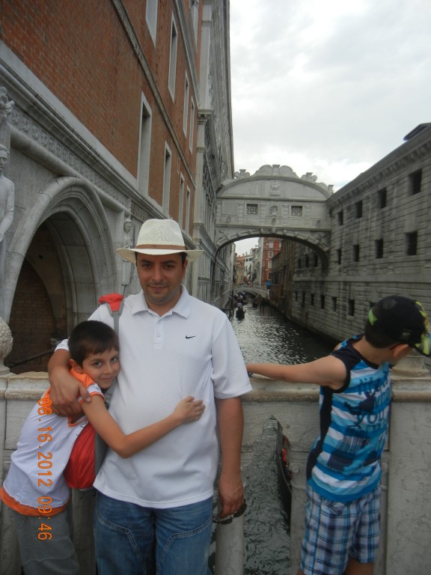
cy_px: 288
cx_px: 216
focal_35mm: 30
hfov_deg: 46.8
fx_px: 498
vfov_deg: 60.0
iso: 160
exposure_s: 1/414
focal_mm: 5.4
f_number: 3.5
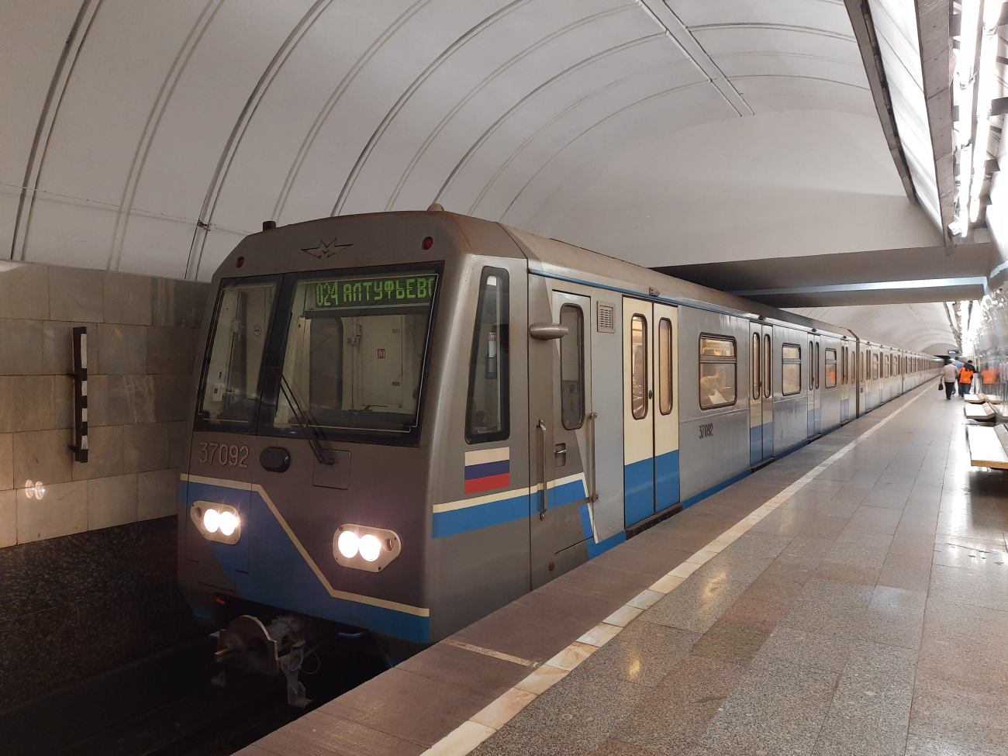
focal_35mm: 25
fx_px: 728
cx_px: 504
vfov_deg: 54.9
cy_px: 378
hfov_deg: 69.4
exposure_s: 1/50
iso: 200
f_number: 2
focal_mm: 4.6
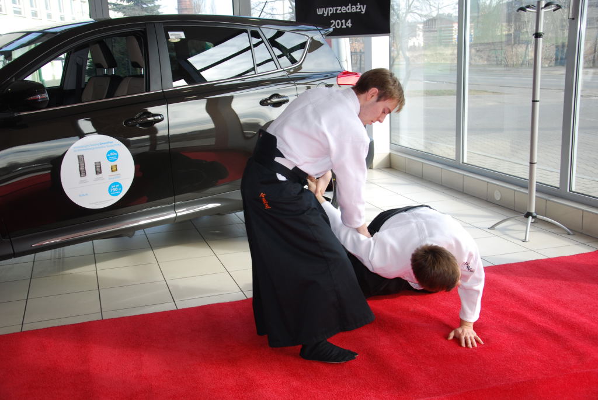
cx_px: 299
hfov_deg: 46.4
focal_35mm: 42
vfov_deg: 32.0
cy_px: 200
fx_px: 698
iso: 100
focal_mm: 28
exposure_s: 1/125
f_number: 4.2
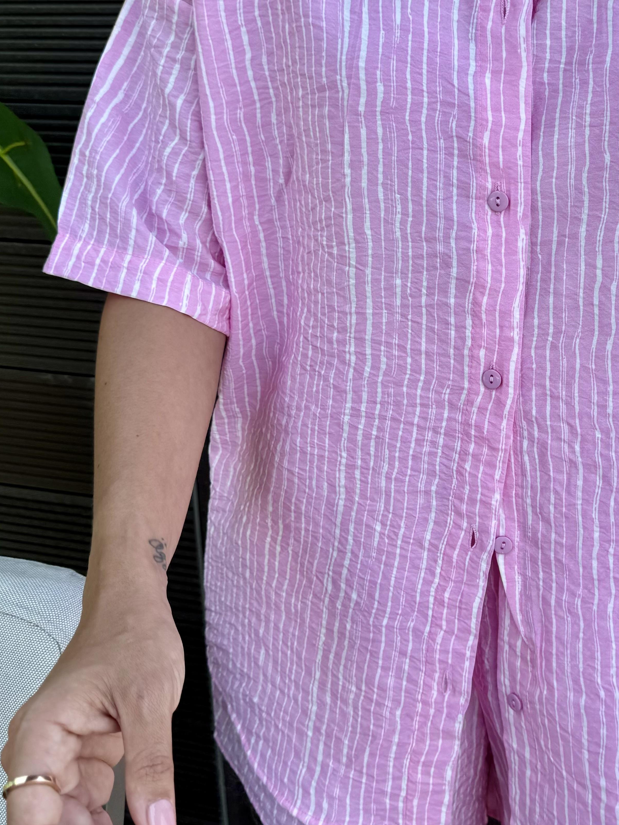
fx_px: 1025
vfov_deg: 43.8
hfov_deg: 32.3
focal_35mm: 43
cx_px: 533
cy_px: 364
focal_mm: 6.76
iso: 80
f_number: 1.78
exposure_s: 1/1597
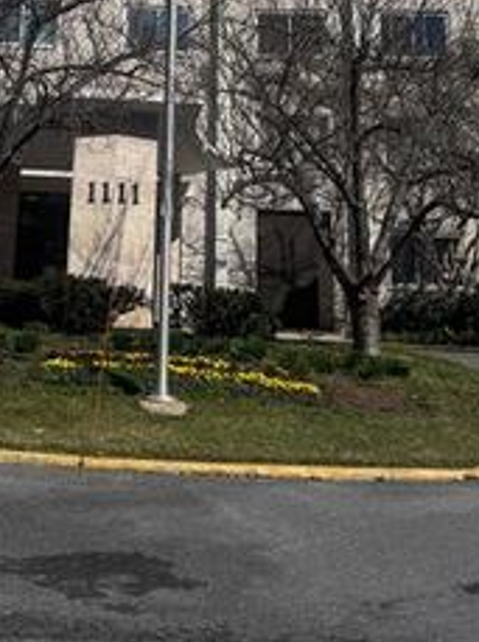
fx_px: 1295
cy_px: -217
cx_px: 162
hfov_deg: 20.9
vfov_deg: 24.0
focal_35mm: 70
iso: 80
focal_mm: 6.76
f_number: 1.78
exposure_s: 1/12346
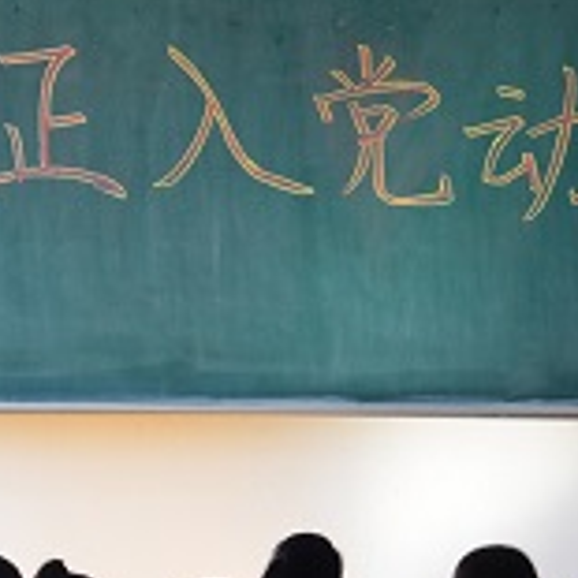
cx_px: 861
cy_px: 302
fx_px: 4666
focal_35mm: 247
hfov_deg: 7.0
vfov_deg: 7.1
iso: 640
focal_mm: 50
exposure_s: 1/100
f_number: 5
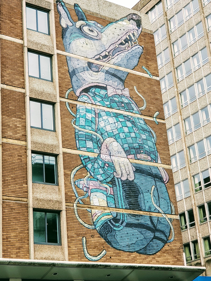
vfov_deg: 36.8
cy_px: 140
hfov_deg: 28.0
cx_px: 106
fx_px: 423
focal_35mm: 52
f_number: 2.4
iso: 25
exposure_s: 1/334
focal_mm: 6
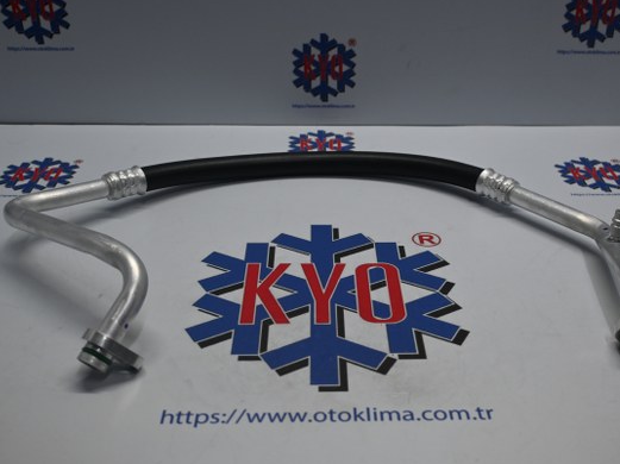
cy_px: 232
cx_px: 338
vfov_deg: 34.7
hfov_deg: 45.2
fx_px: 744
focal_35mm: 42
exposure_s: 1/160
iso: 400
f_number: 4.2
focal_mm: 25
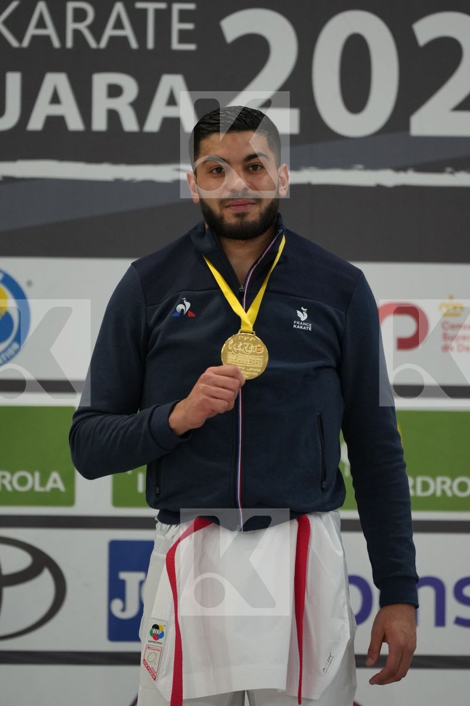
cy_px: 353
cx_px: 235
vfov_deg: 6.9
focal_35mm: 300
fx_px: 5875
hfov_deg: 4.6
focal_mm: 200
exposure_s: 1/500
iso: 1600
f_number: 2.8
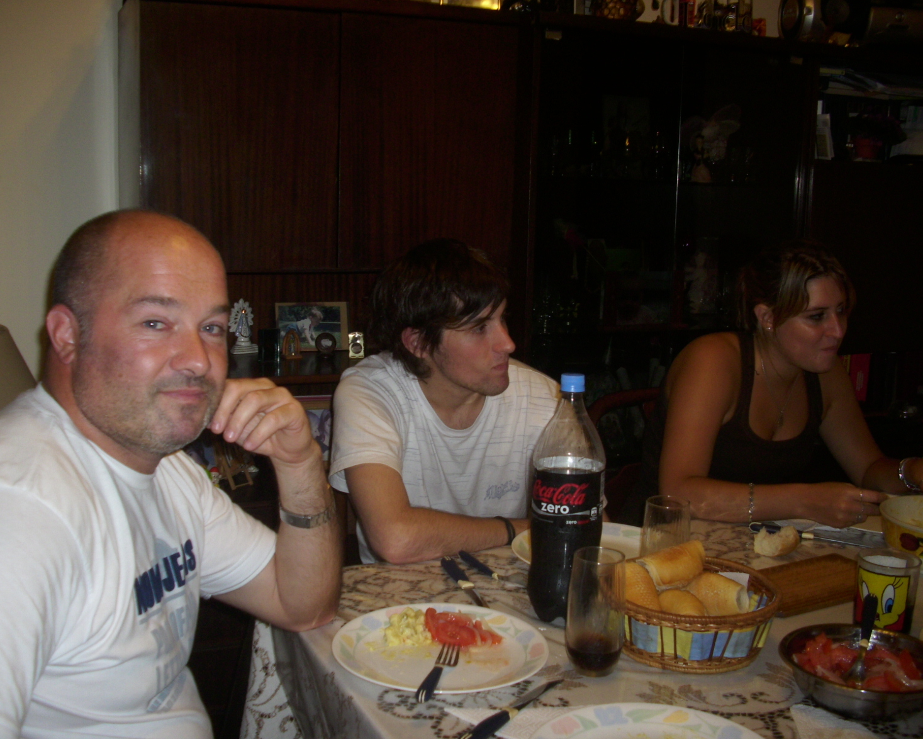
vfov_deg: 44.6
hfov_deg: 54.2
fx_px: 902
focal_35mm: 33
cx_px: 431
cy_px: 370
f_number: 2.8
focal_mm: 6.2
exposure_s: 1/30
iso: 50
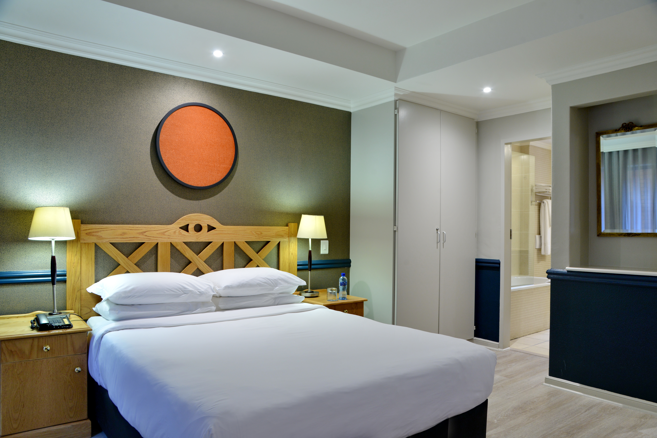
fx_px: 438
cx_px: 328
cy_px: 219
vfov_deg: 53.2
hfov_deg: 73.7
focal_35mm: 24
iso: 320
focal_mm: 24
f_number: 8
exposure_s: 1/3
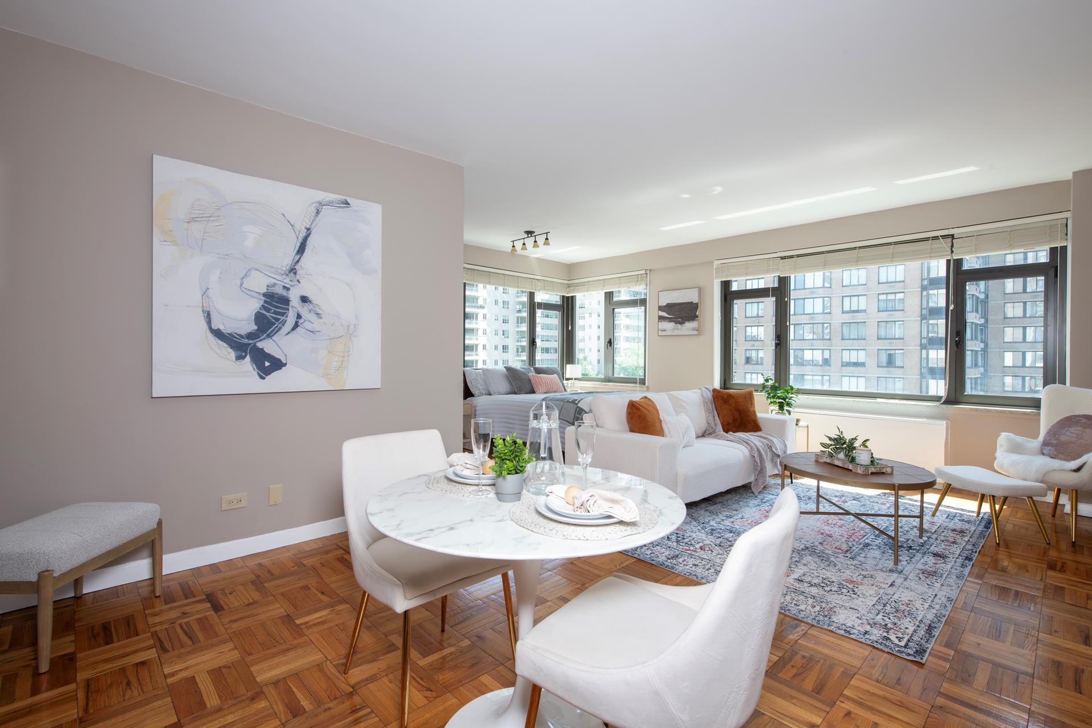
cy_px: 364
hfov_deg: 93.3
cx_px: 546
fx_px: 516
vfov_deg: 70.4
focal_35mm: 17
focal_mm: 17
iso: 160
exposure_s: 1/10
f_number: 11
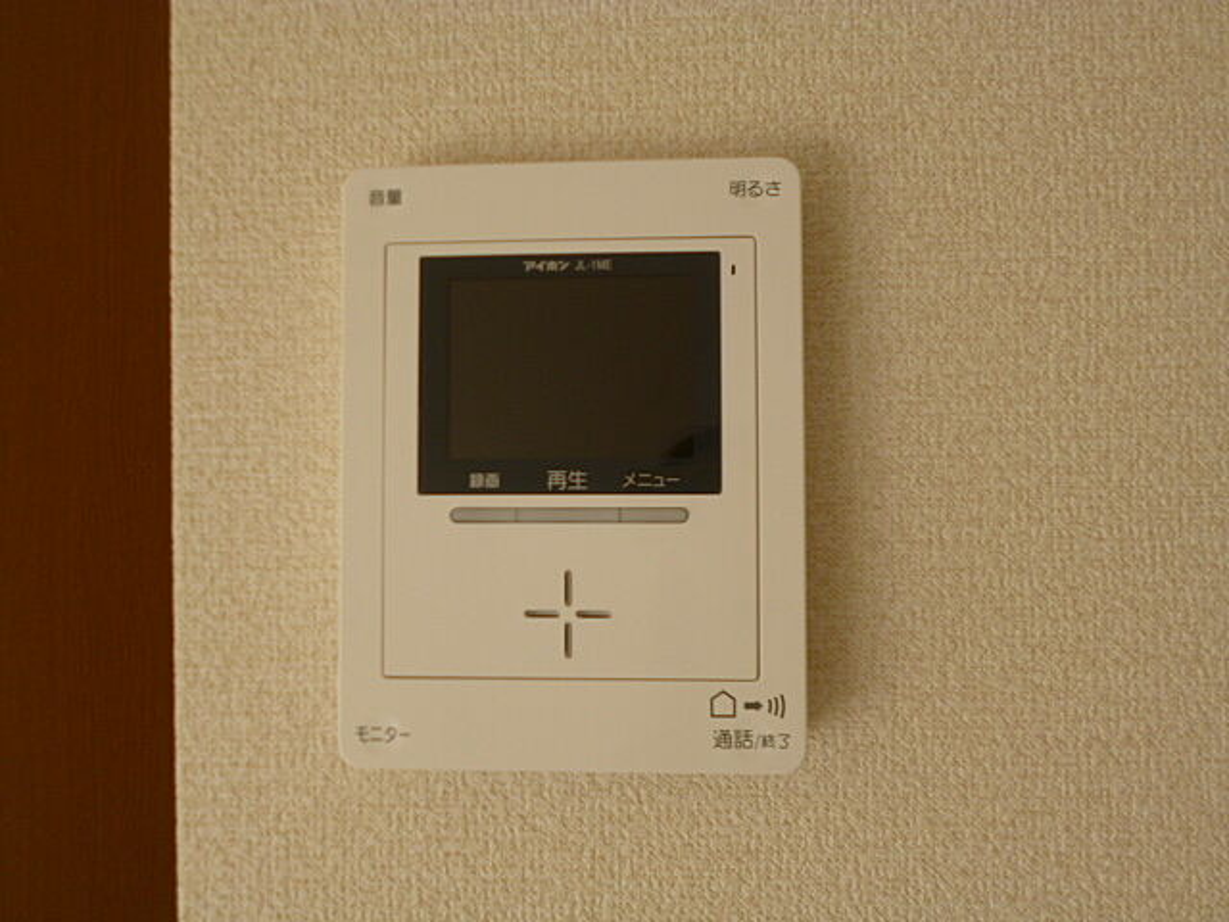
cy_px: 461
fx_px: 1136
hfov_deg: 56.8
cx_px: 614
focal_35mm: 32
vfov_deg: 44.2
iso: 100
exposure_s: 1/125
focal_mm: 5.7
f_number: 2.9
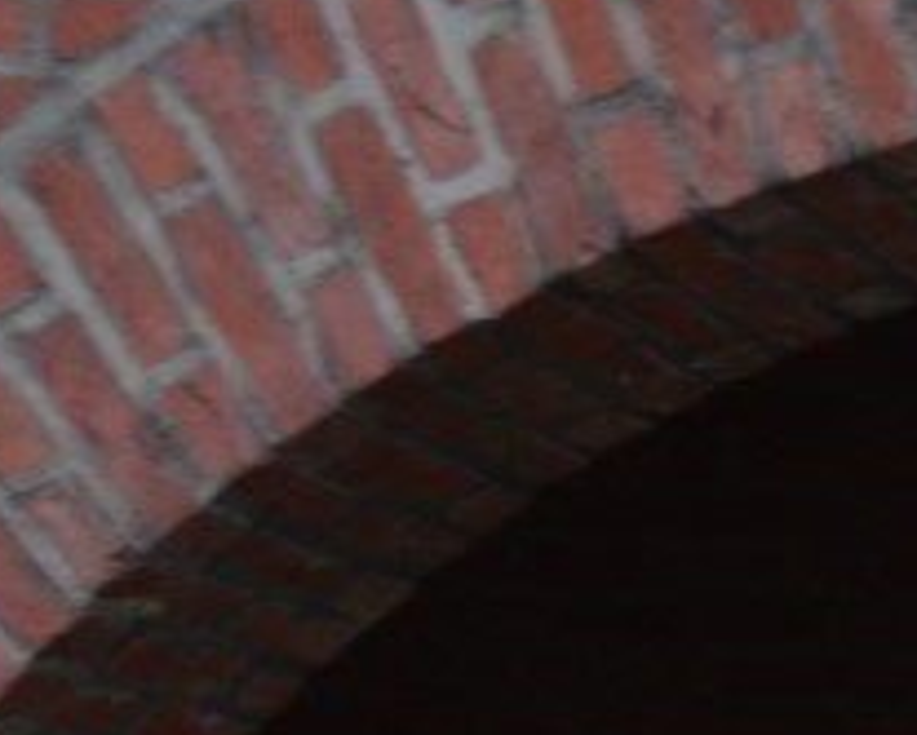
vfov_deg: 8.2
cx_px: 1883
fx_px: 4863
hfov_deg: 9.9
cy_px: 1559
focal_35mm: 179
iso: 800
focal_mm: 22
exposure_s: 1/15
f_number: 3.8
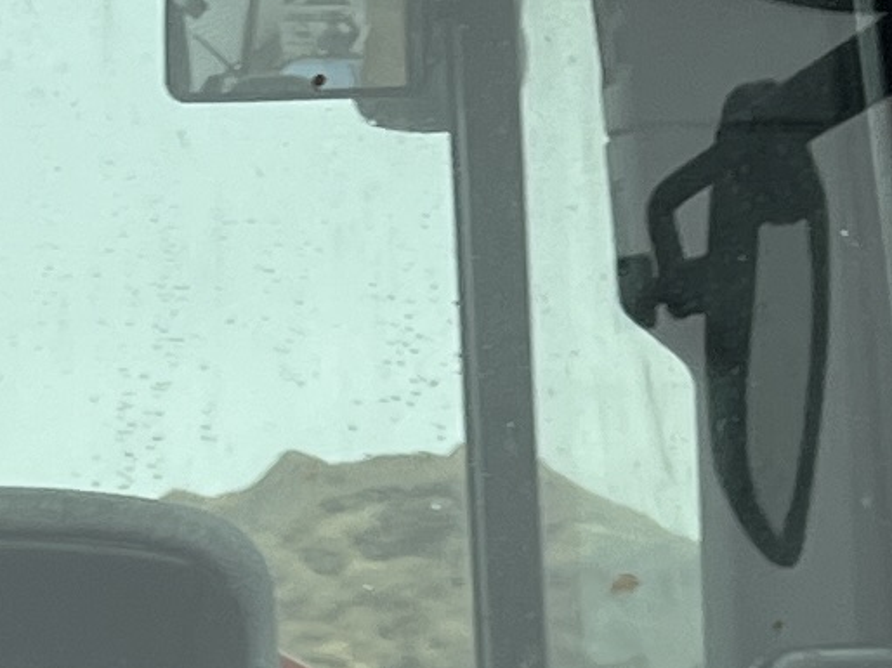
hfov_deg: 9.5
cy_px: 1680
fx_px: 5254
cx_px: -234
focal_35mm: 204
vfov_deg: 6.8
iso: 50
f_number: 1.6
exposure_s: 1/777
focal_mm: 5.1
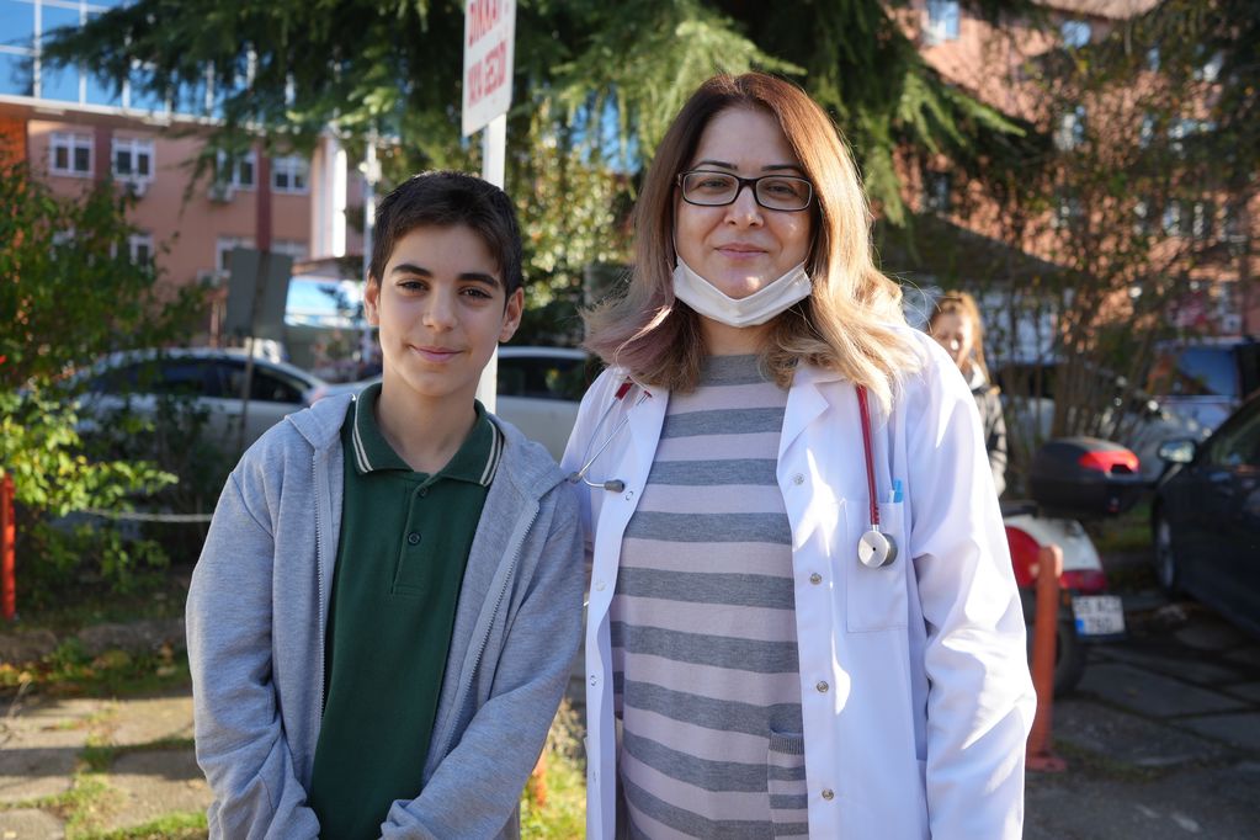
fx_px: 1155
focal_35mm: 33
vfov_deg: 40.0
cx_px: 630
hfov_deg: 57.2
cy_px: 420
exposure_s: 1/250
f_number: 4.5
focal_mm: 33
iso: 100
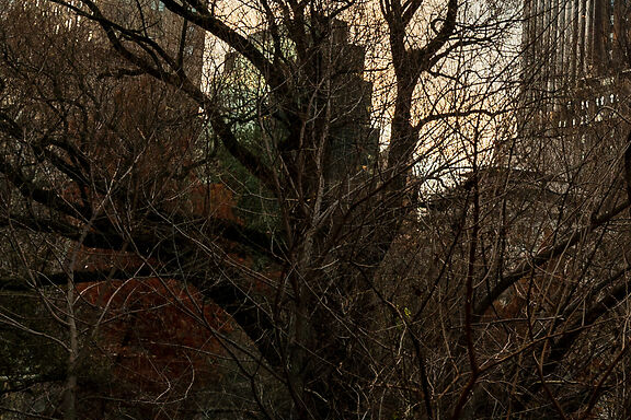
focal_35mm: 100
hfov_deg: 18.7
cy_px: 77
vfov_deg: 13.6
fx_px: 1753
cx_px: 850
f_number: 7.1
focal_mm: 24
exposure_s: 1/40
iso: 100
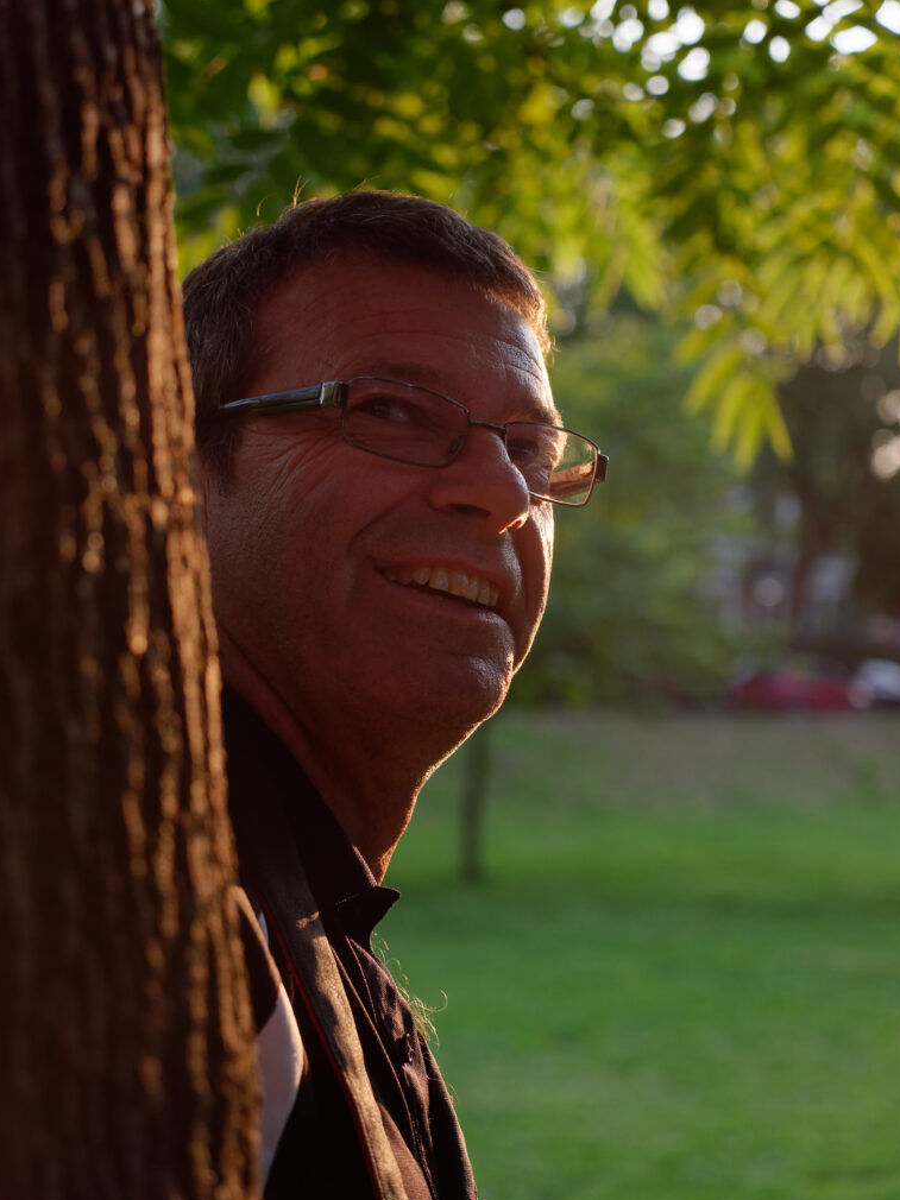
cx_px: 448
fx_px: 2462
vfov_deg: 27.4
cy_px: 607
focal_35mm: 71
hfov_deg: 20.7
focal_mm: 35
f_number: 2.8
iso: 200
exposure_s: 1/400
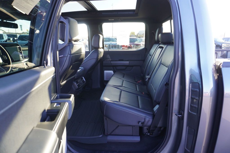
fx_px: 153
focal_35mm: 24
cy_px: 76
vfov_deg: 53.2
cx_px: 115
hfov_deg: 73.7
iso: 200
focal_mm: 16
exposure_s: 1/60
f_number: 4
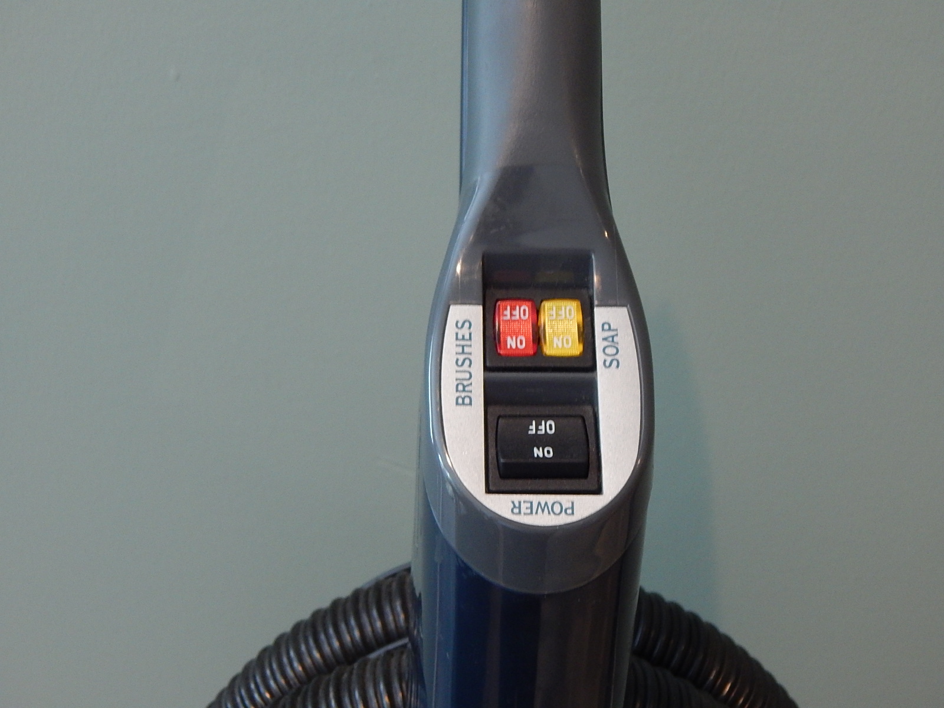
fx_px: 1473
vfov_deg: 27.0
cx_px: 472
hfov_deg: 35.5
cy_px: 354
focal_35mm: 54
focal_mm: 9.7
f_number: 3.8
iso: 400
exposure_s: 1/15
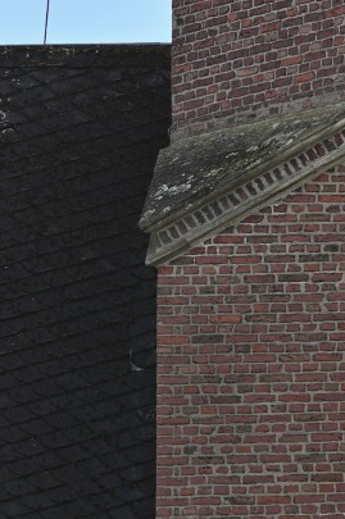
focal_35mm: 481
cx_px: 623
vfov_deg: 4.3
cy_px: -112
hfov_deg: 2.8
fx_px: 6932
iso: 200
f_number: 6.3
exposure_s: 1/640
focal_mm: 120
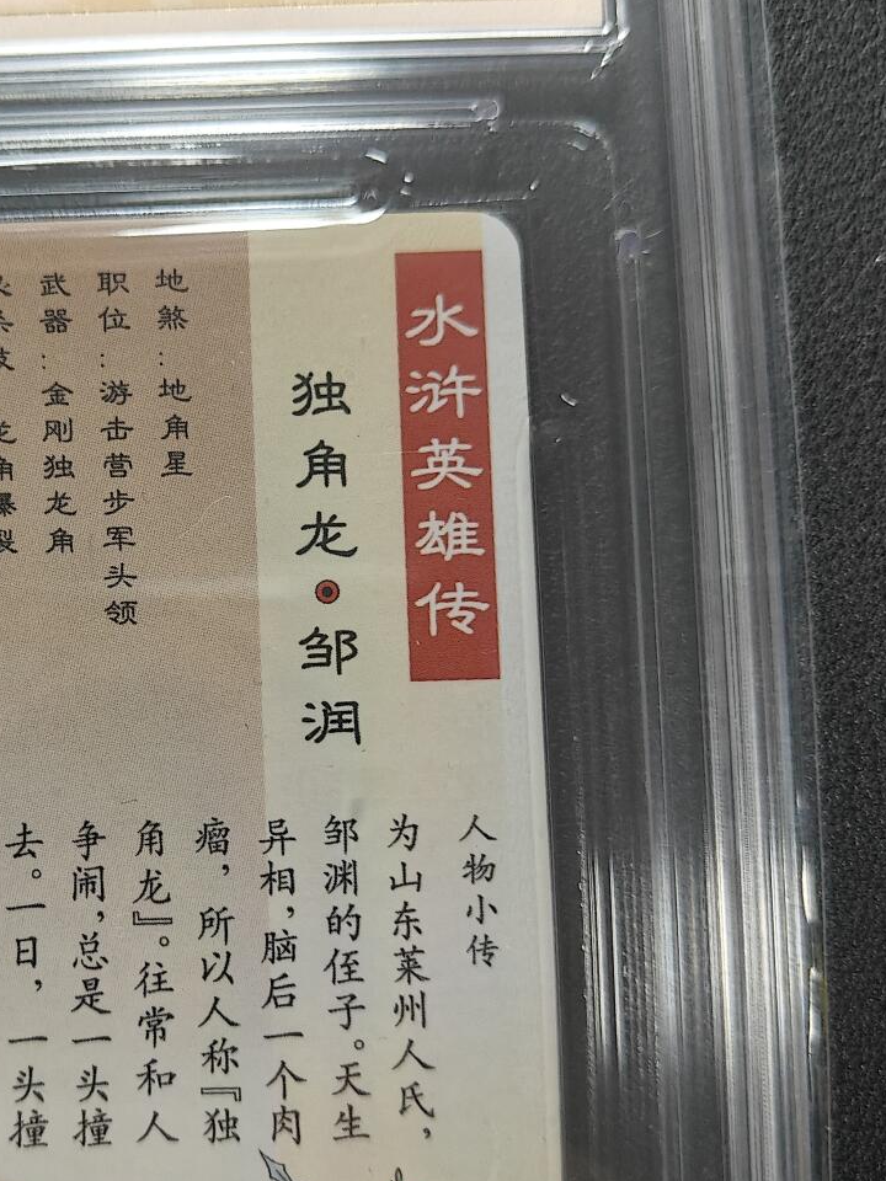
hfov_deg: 31.4
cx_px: 186
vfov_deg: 42.0
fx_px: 1536
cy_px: 647
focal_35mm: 45
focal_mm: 5.59
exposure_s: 1/50
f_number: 1.8
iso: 250
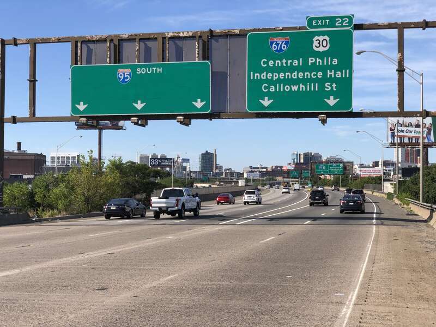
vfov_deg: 28.0
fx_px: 655
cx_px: 218
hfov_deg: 36.8
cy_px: 164
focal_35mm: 52
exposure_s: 1/917
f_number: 2.4
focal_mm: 6
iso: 16
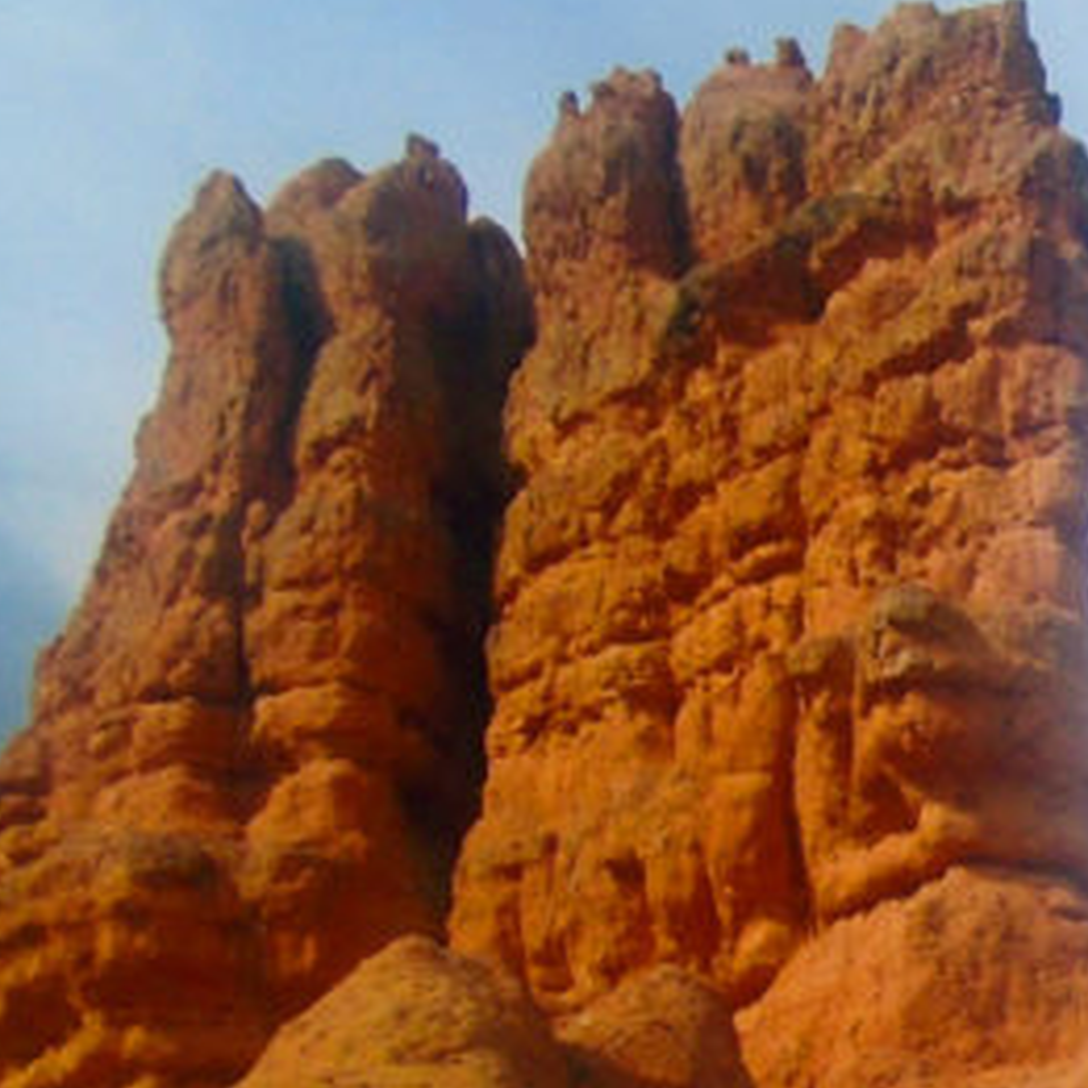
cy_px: 1459
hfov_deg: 16.2
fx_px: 3200
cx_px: 1968
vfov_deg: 17.9
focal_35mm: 90
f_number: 8
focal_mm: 4.6
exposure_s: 1/320
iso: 100
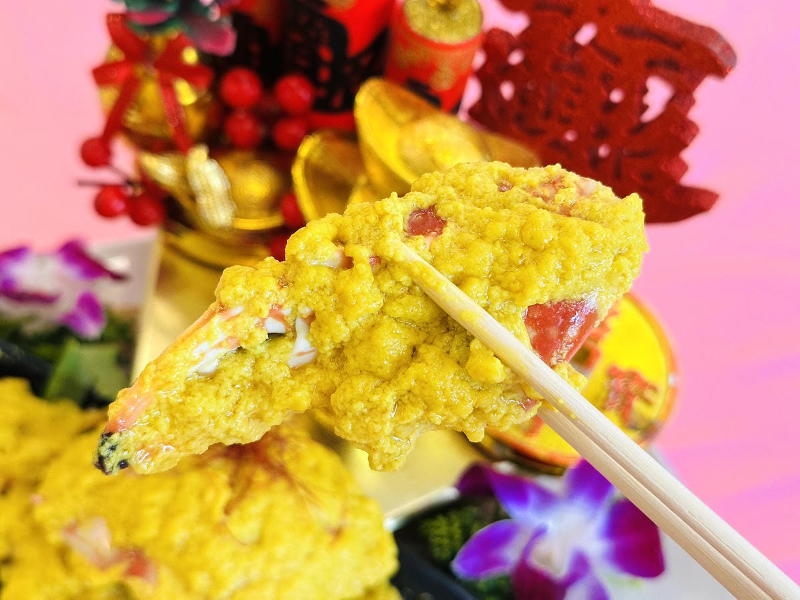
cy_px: 300
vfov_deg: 30.3
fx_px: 1109
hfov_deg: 39.7
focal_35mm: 48
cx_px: 400
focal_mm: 6.86
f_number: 1.78
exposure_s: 1/60
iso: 200
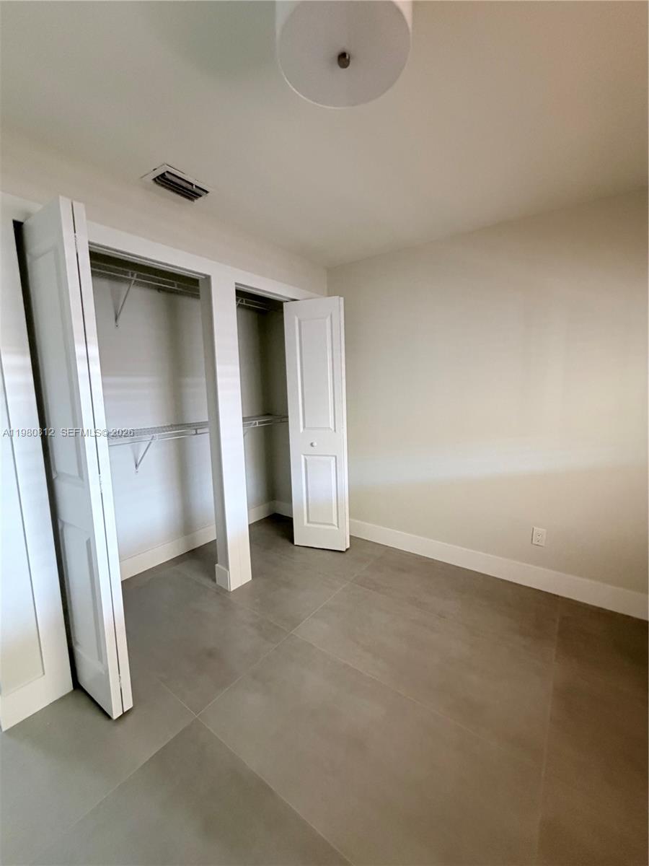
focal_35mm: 14
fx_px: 350
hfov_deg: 85.7
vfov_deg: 102.1
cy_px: 433
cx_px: 324
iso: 640
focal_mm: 2.22
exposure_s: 1/60
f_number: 2.2
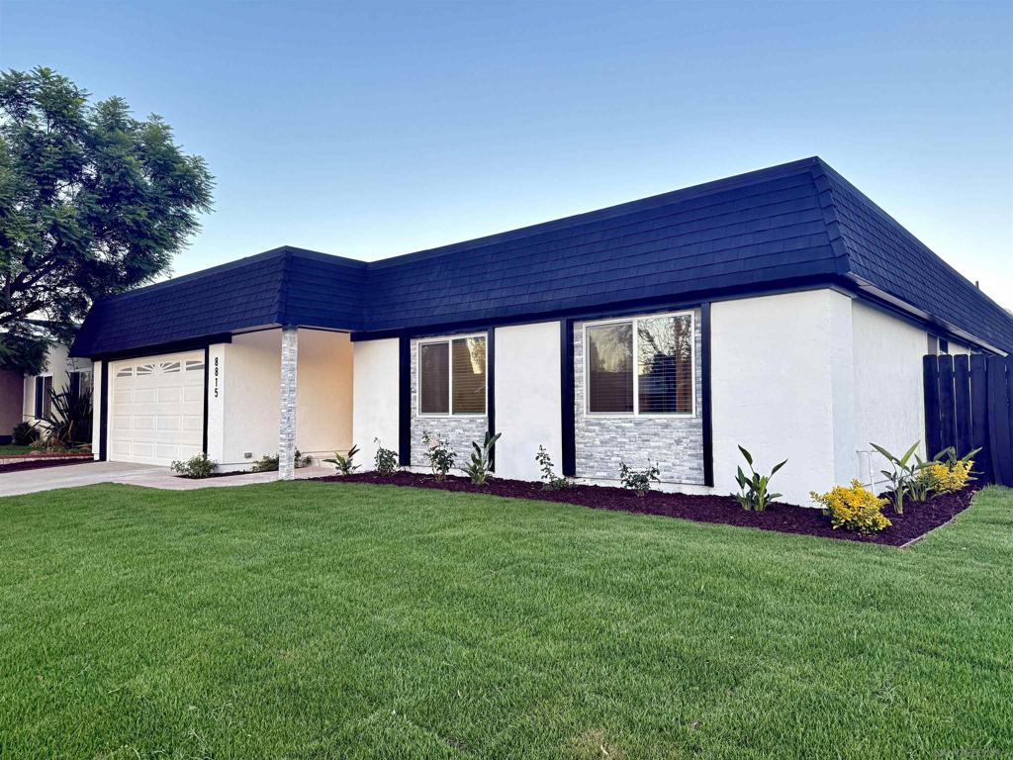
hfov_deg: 71.6
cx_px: 506
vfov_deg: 56.8
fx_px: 702
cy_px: 380
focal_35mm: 24
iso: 100
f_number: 1.78
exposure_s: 1/350
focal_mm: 6.76
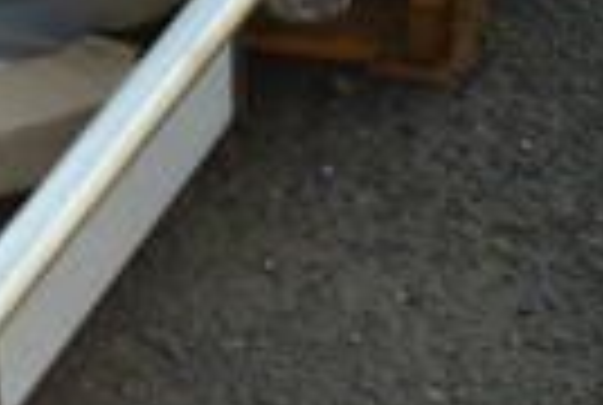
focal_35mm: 143
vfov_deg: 9.3
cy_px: 652
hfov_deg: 12.1
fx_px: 2405
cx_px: -738
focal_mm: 21
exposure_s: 1/125
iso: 180
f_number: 3.8
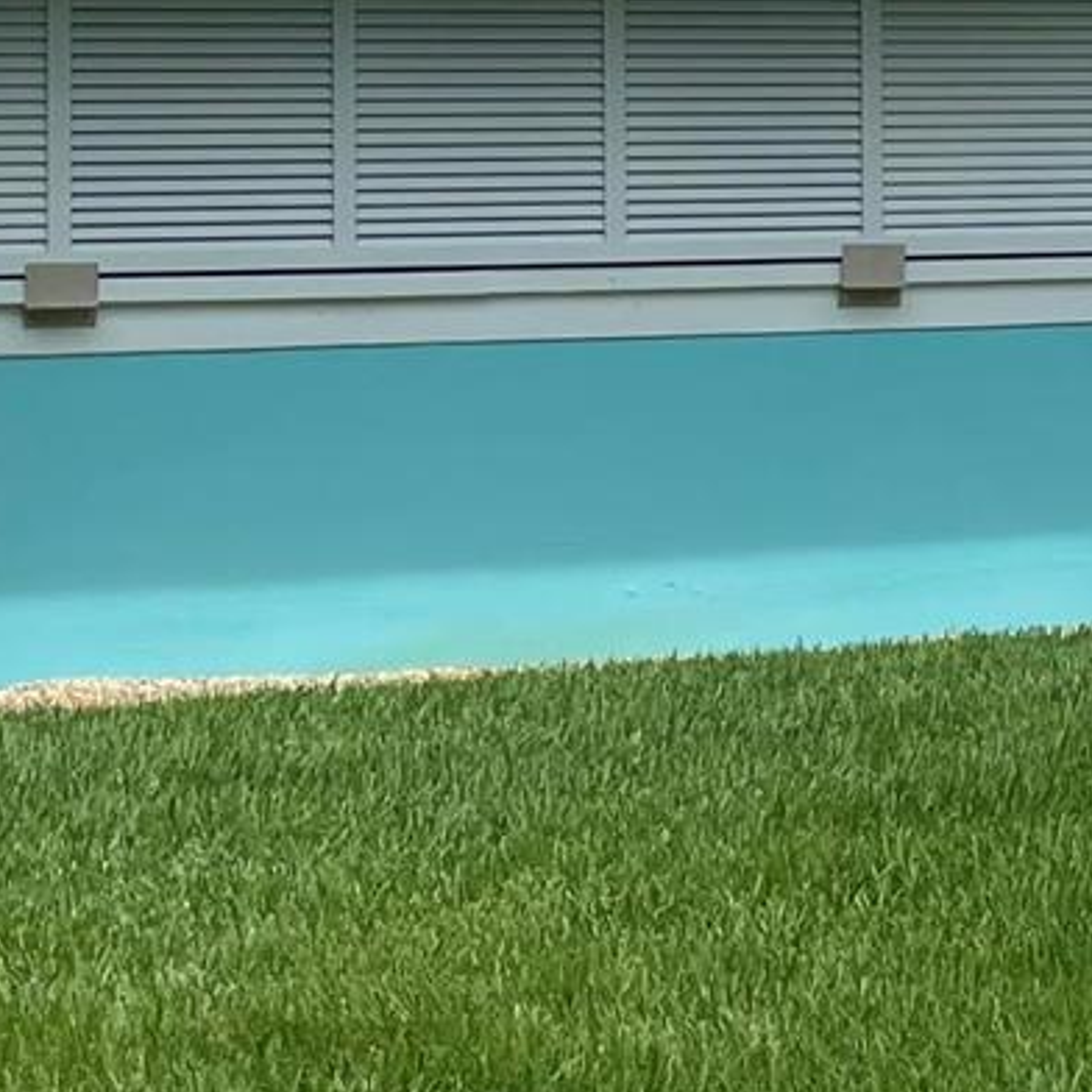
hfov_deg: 13.3
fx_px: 4283
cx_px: 1855
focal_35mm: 120
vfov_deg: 14.3
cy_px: 11
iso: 32
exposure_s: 1/5917
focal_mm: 5.1
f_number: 1.6
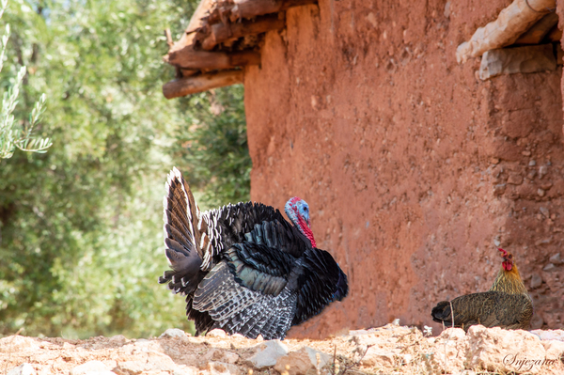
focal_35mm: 292
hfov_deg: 7.0
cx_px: 282
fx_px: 4579
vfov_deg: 4.7
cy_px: 188
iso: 400
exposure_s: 1/250
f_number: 10
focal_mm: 195
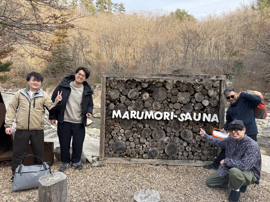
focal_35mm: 24
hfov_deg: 71.6
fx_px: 187
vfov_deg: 56.8
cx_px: 135
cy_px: 101
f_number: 1.78
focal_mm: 6.76
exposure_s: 1/407
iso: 80
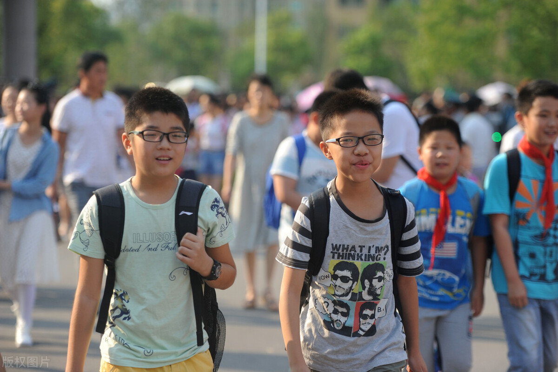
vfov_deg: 11.8
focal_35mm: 116
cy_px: 186
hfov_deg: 17.6
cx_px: 279
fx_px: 1797
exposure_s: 1/2000
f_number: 2.8
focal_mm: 116
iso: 400
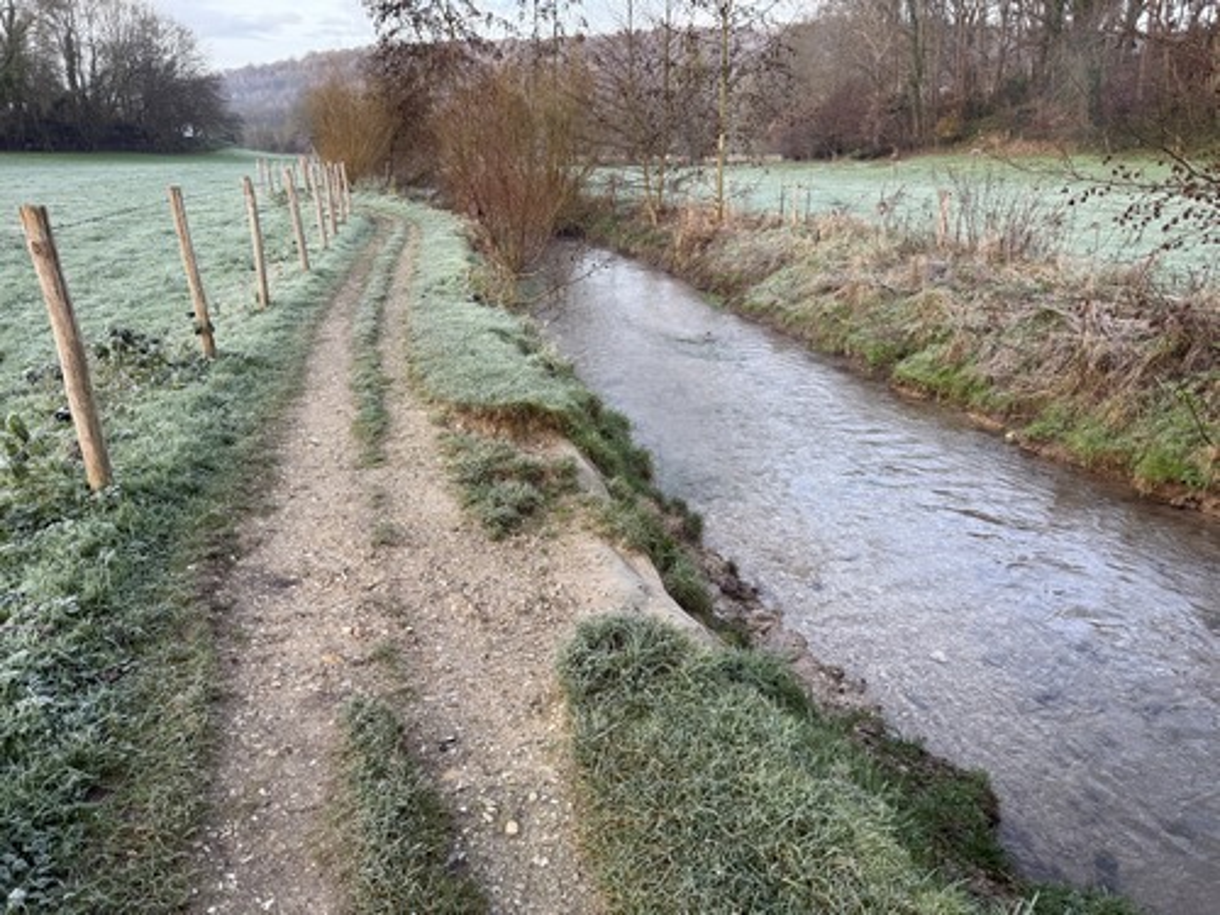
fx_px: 846
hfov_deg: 71.6
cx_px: 610
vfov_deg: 56.8
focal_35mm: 24
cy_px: 458
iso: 64
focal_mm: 6.76
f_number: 1.78
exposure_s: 1/191
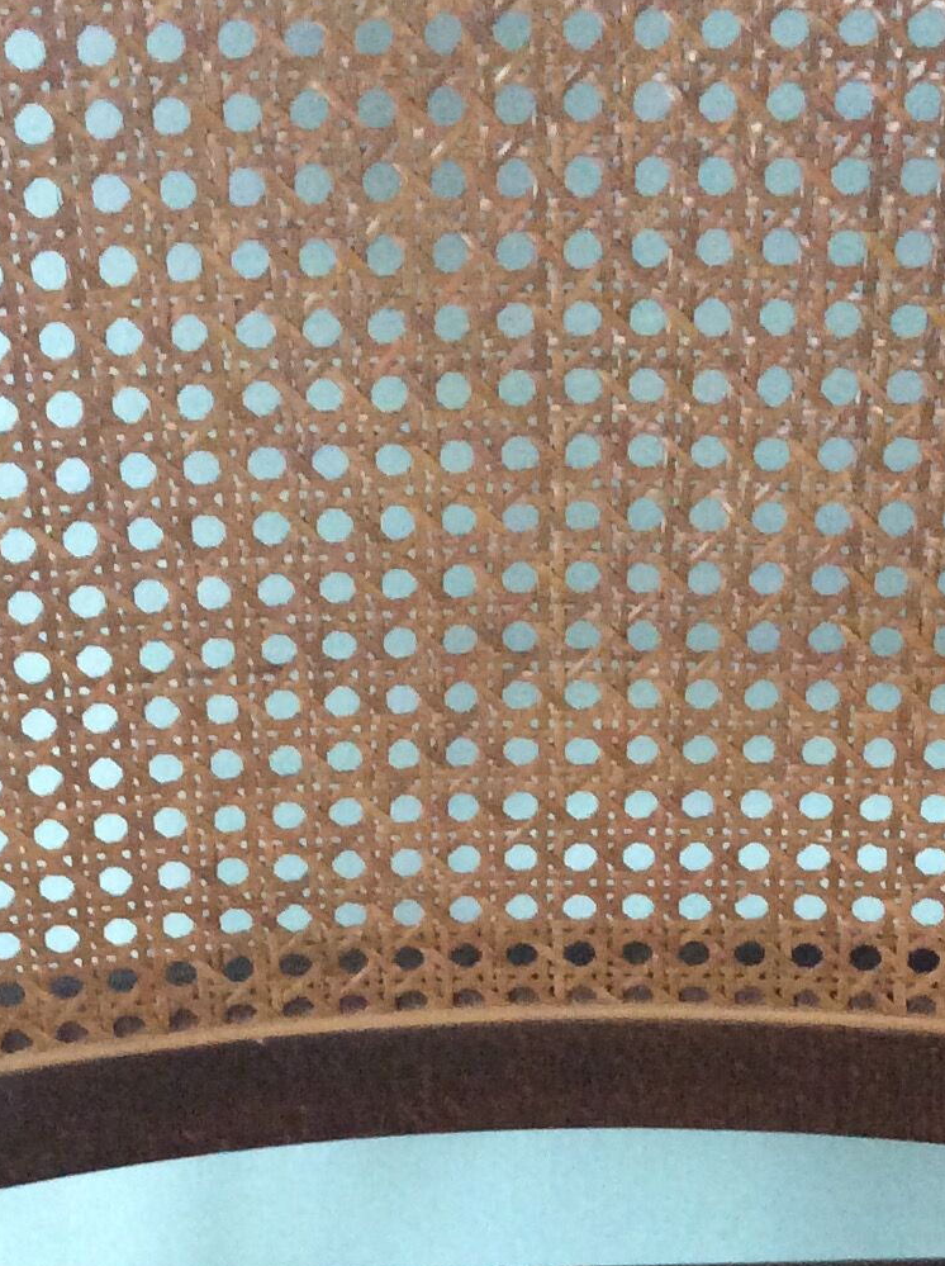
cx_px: 532
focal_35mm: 83
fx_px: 3030
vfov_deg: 22.4
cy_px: 1343
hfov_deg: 17.7
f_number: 2.4
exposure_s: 1/25
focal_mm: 3.3
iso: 250
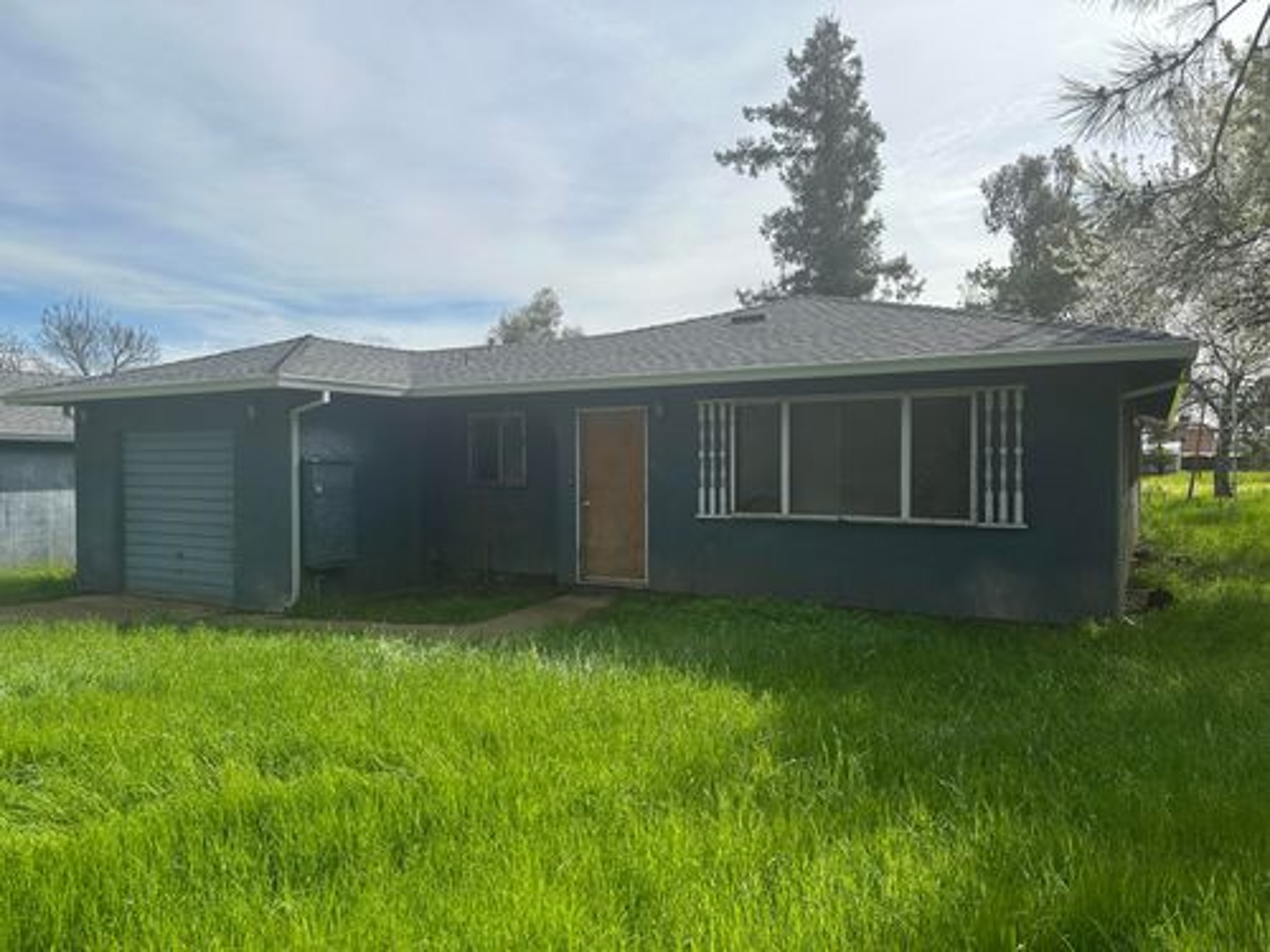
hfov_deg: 71.6
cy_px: 476
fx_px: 881
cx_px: 635
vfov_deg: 56.8
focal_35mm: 24
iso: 80
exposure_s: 1/5263
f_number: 1.78
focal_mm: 6.86
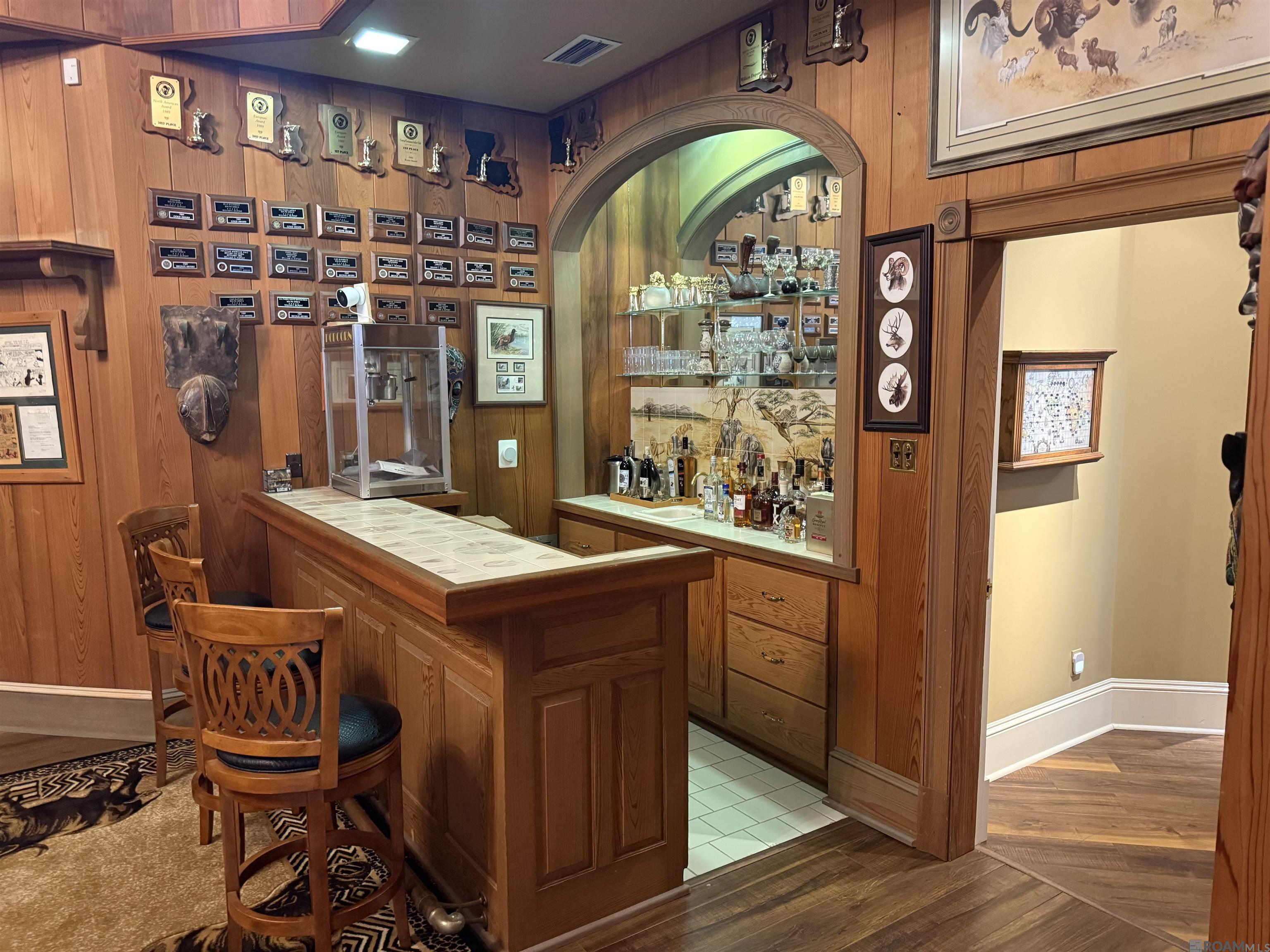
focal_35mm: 24
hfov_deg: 71.6
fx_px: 881
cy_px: 476
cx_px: 635
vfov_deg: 56.8
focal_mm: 6.76
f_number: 1.78
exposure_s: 1/40
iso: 640
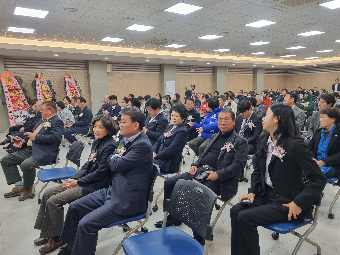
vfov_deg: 53.1
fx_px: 255
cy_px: 128
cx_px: 170
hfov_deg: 67.3
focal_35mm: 26
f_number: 1.8
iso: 200
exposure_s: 1/120
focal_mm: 5.4
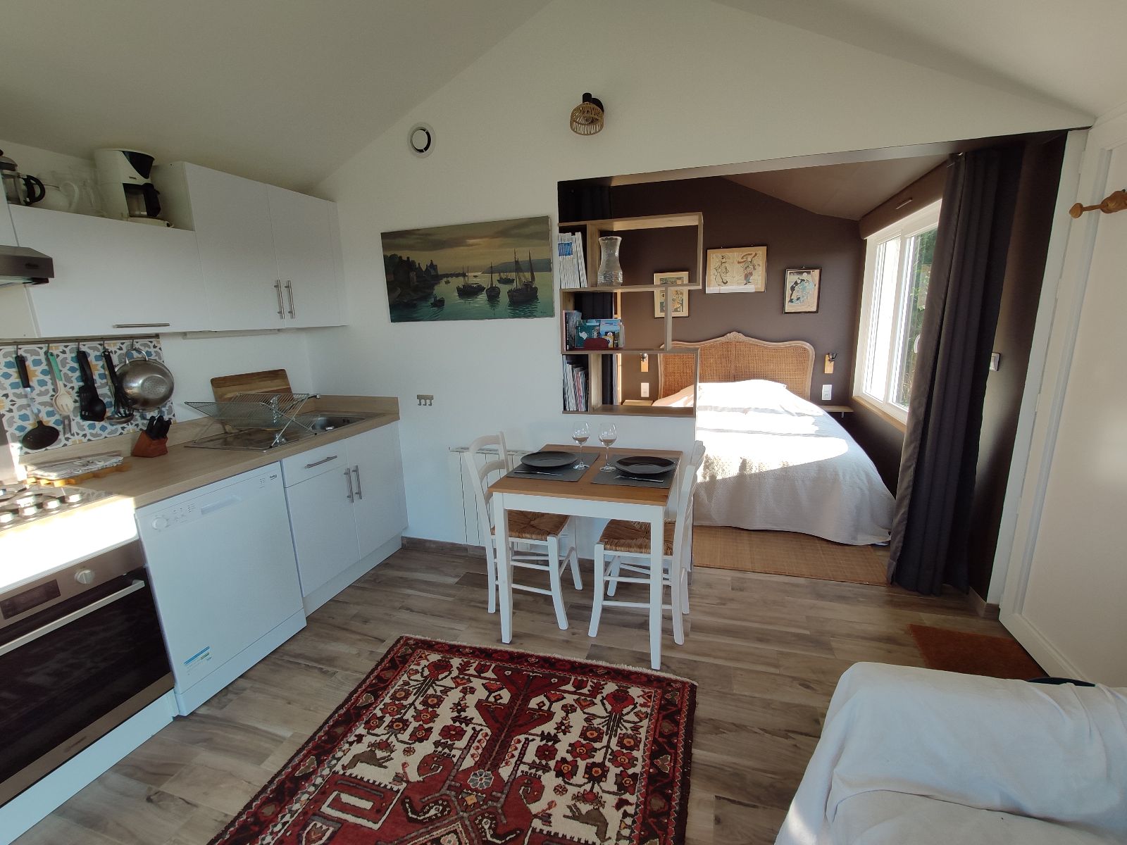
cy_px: 422
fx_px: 488
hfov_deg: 98.2
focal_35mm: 15
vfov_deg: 81.7
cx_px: 564
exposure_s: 1/100
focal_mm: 2.04
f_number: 2.4
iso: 101
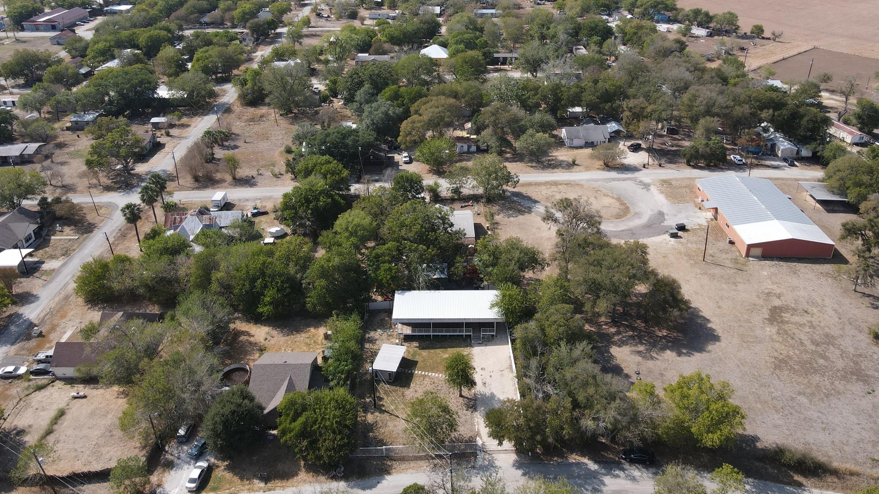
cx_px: 444
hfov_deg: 69.9
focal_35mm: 27
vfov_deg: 42.3
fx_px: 629
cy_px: 166
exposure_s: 1/500
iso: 100
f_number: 2.8
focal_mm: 4.5
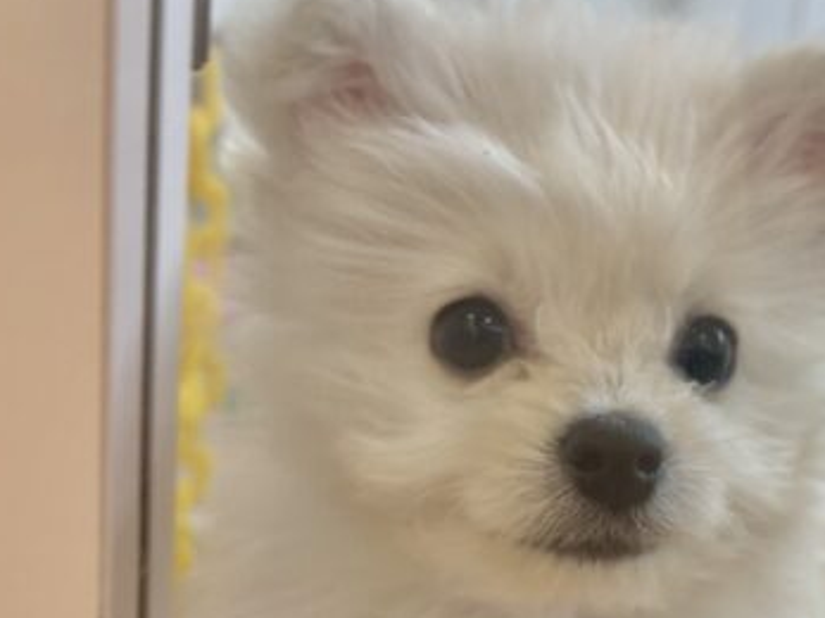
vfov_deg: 29.9
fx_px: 1144
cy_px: 440
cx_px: 692
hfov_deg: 37.8
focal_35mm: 48
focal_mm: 5.96
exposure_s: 1/100
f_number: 1.6
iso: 64
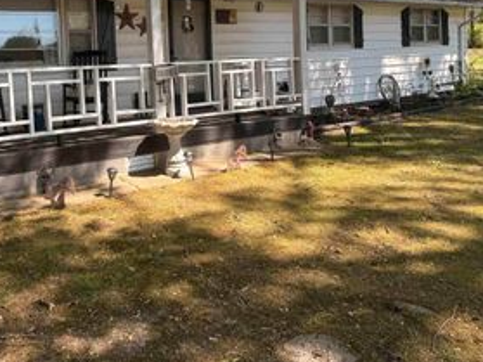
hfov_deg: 43.0
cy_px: 77
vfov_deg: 32.7
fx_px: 600
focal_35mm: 43
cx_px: 144
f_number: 1.78
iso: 80
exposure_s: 1/1464
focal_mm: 6.76
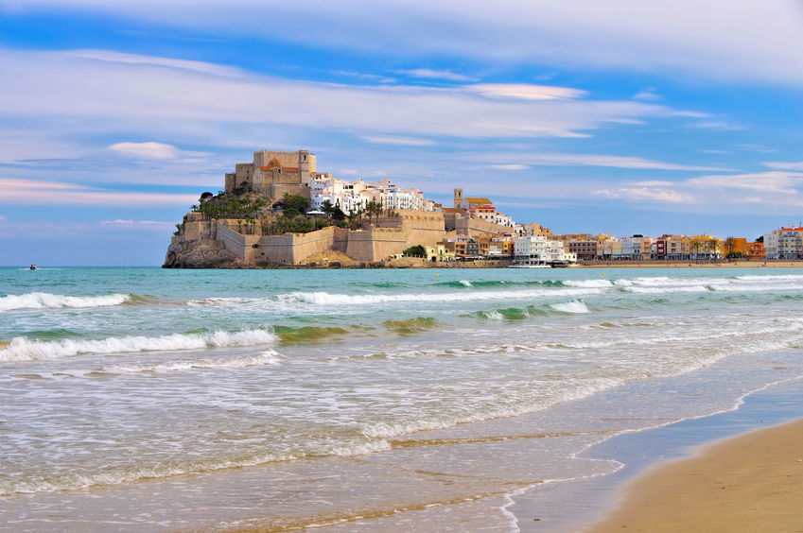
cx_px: 402
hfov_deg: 28.1
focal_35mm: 72
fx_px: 1604
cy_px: 266
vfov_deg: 18.9
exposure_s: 1/90
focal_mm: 47.5
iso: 100
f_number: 9.5
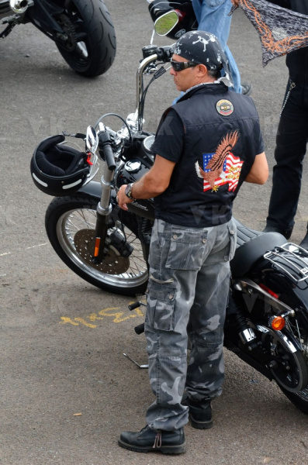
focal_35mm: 210
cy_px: 232
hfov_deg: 6.5
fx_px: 2709
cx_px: 154
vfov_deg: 9.8
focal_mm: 140
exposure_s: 1/320
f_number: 8
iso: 200
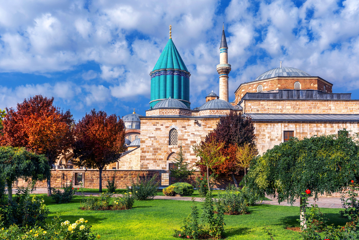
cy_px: 120
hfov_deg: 61.9
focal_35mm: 30
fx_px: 299
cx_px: 180
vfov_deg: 43.6
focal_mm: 30
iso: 100
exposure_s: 1/320
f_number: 8
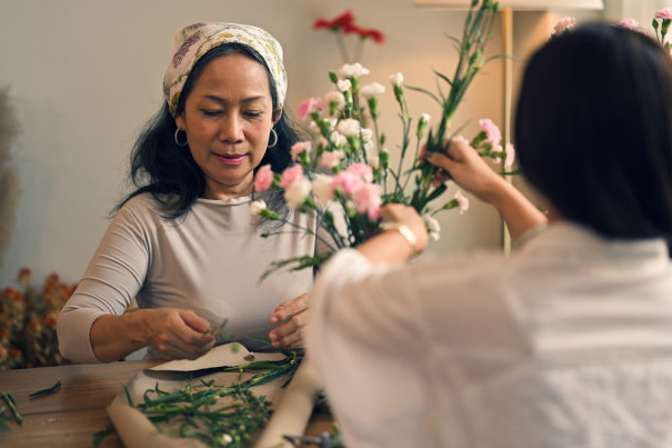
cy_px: 222
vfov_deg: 15.9
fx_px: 1605
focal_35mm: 86
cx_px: 338
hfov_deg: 23.7
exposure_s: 1/250
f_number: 1.8
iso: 125
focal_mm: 85
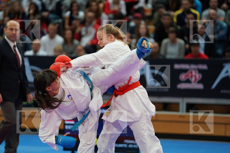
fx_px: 1124
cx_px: 115
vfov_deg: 7.8
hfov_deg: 11.7
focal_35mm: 176
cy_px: 76
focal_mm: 176
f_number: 2.8
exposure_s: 1/1000
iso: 2000
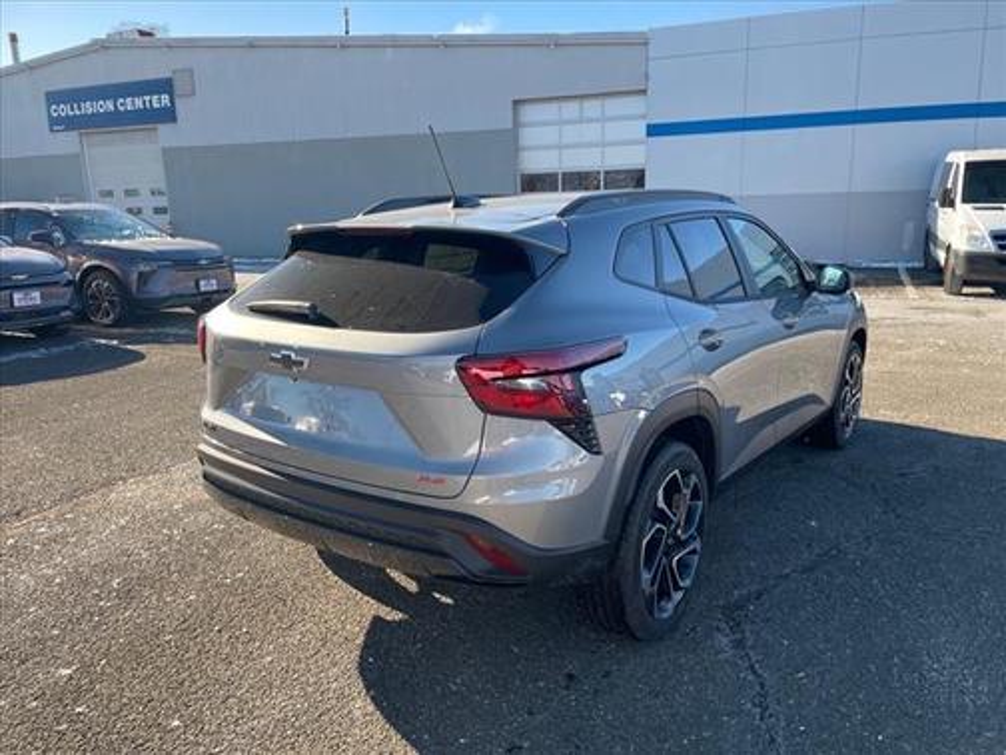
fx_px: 756
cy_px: 378
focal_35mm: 26
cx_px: 503
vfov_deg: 53.1
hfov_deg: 67.3
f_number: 1.6
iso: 32
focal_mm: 4.2
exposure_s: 1/350
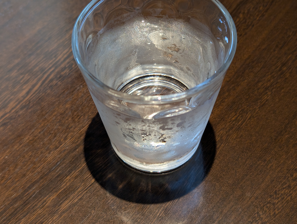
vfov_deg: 29.7
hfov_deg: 38.9
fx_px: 421
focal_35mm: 49
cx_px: 148
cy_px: 112
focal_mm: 6.9
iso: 87
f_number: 1.68
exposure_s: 1/40
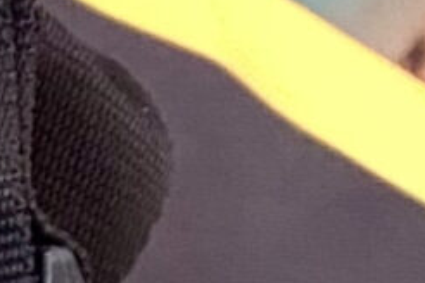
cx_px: -1144
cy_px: 1677
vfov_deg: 4.0
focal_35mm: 281
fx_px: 3317
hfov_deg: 6.3
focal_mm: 4.25
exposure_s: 1/60
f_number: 1.8
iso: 250
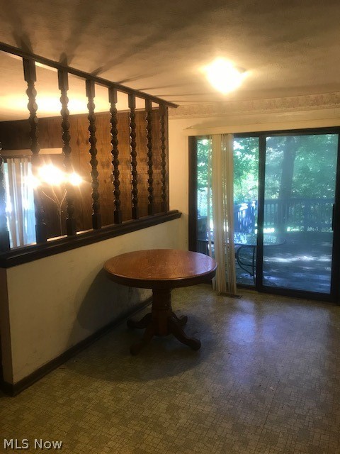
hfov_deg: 49.7
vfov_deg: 63.4
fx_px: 367
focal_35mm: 28
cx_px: 170
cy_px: 227
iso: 40
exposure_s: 1/30
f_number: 1.8
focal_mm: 3.99
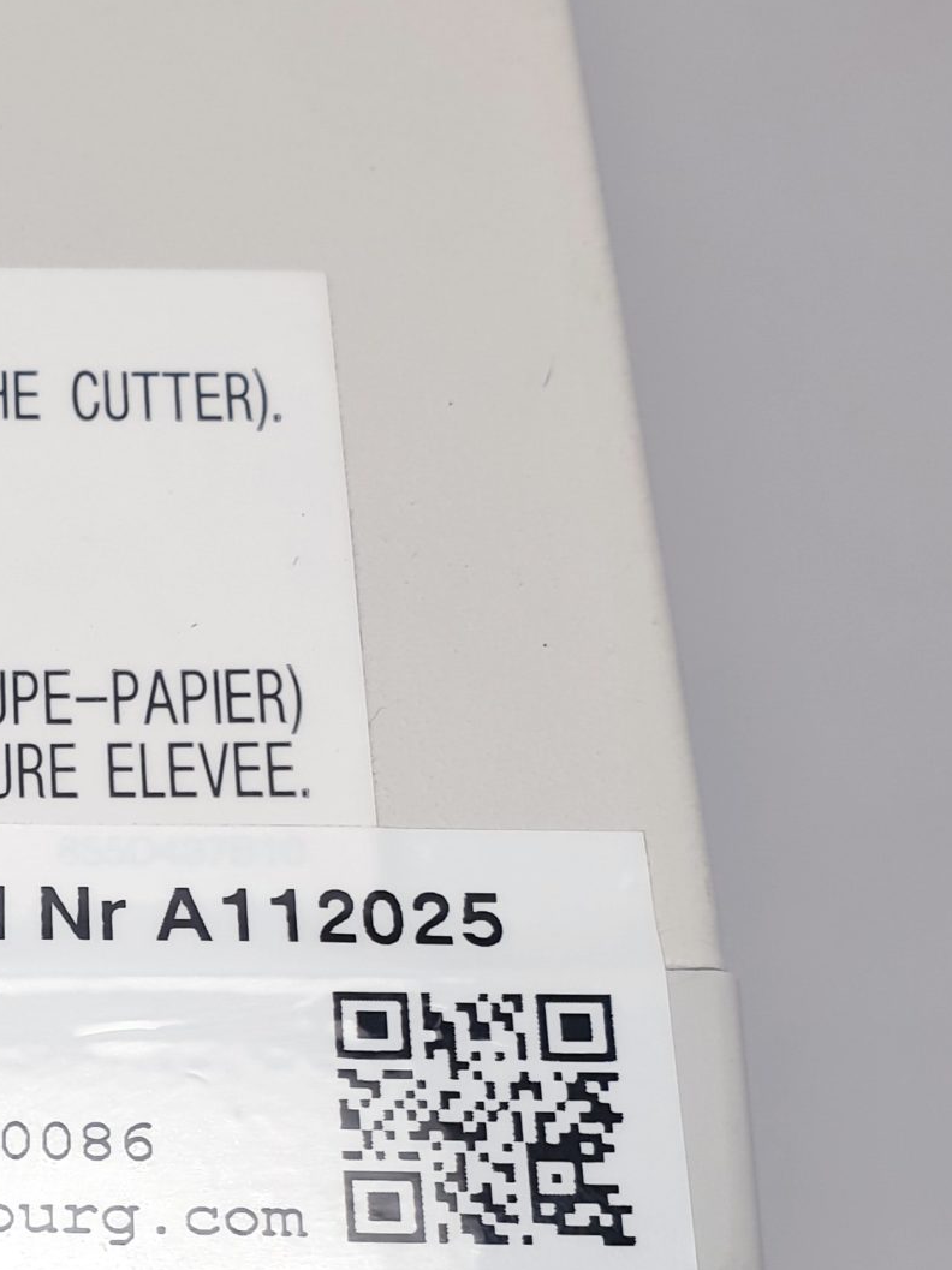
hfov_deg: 21.8
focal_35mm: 63
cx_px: -151
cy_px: 1026
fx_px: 2312
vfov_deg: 30.0
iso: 80
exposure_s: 1/100
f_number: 2.4
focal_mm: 4.3
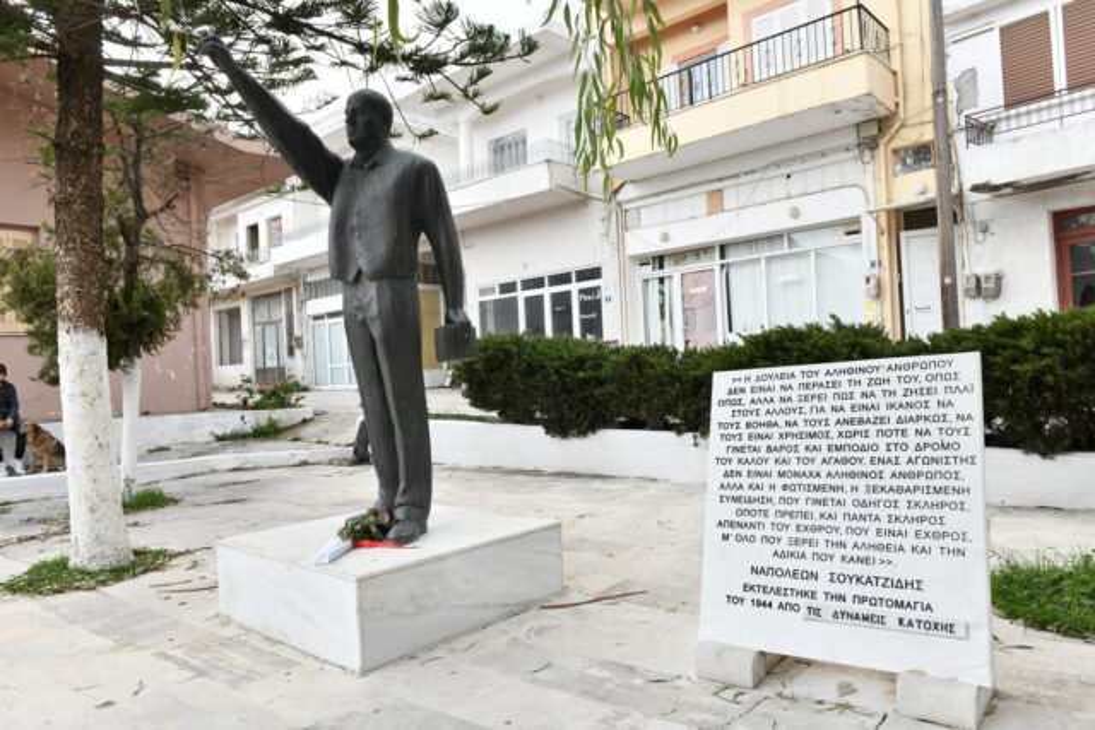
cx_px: 548
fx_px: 730
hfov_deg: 73.7
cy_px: 365
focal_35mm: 24
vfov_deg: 53.2
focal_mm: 24
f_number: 8
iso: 800
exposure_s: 1/500
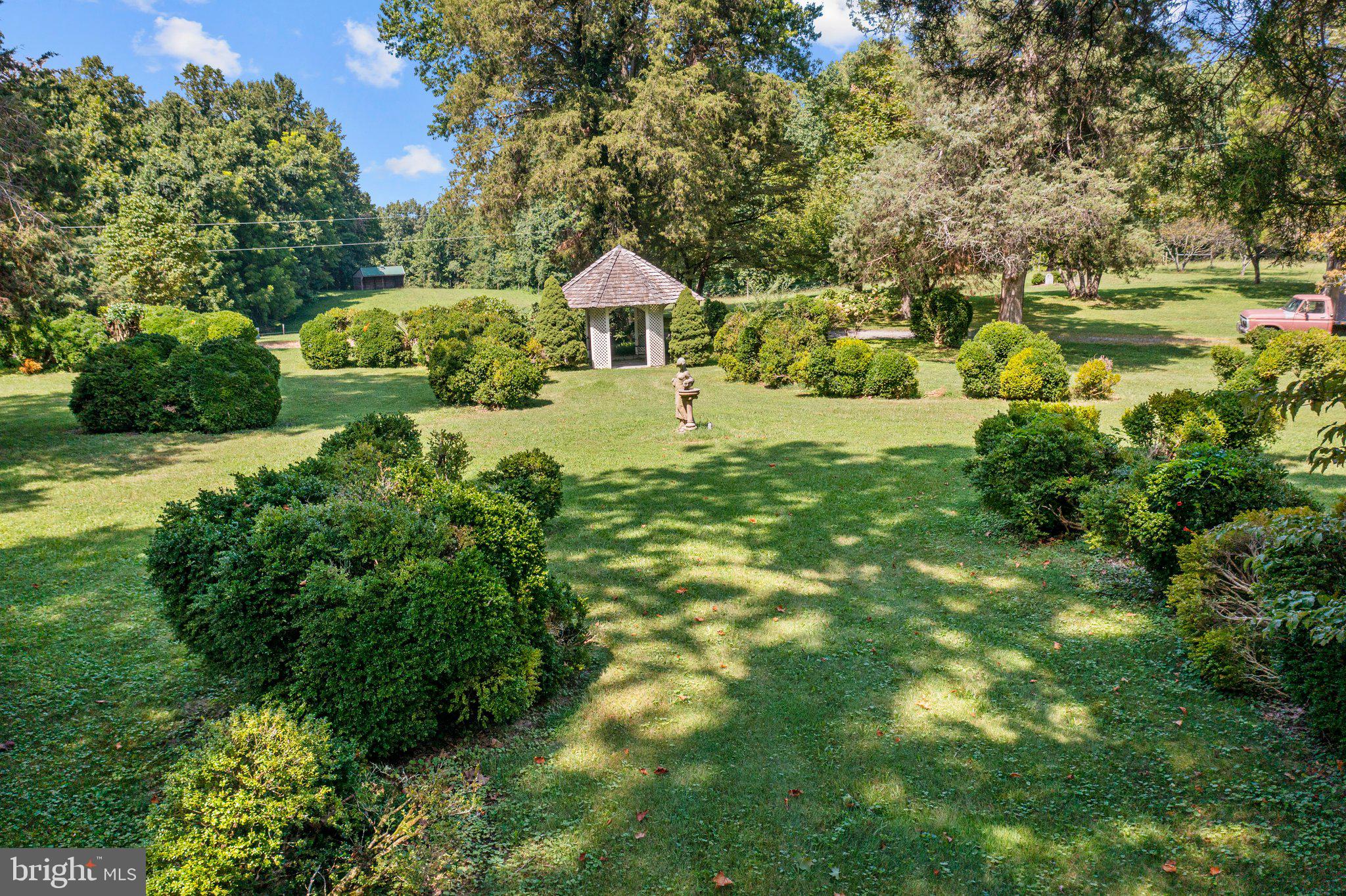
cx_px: 673
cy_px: 448
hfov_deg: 65.5
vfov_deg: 46.4
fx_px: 1046
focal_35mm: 28
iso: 200
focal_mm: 10.26
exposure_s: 1/80
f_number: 3.2
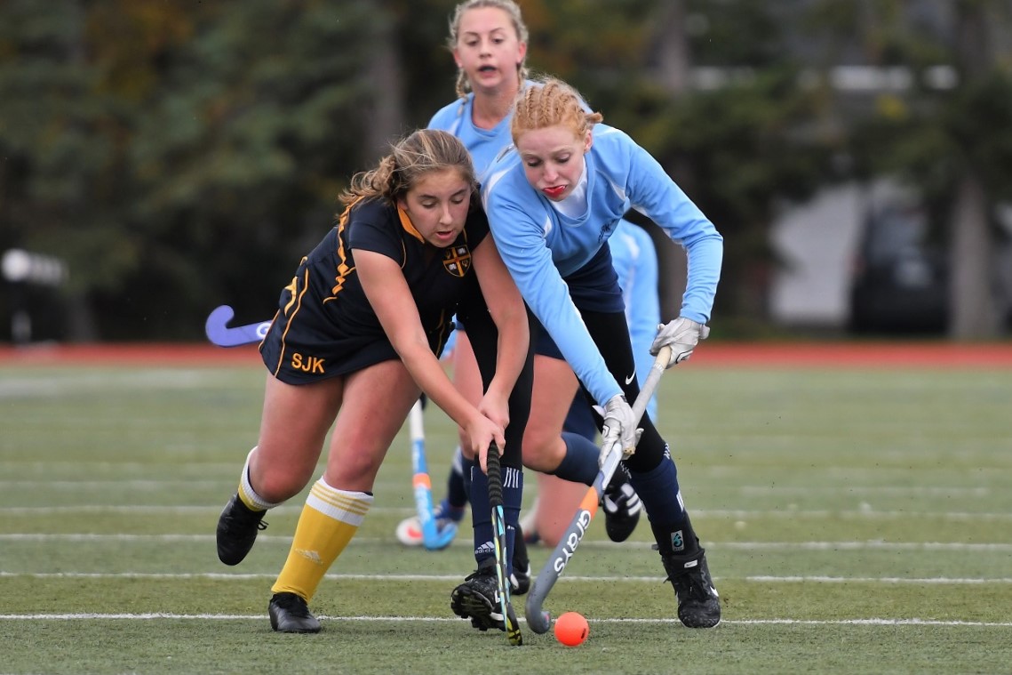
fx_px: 8432
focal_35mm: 300
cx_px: 506
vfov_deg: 4.6
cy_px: 338
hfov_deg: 6.9
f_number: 2.8
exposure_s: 1/1000
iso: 560
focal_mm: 200
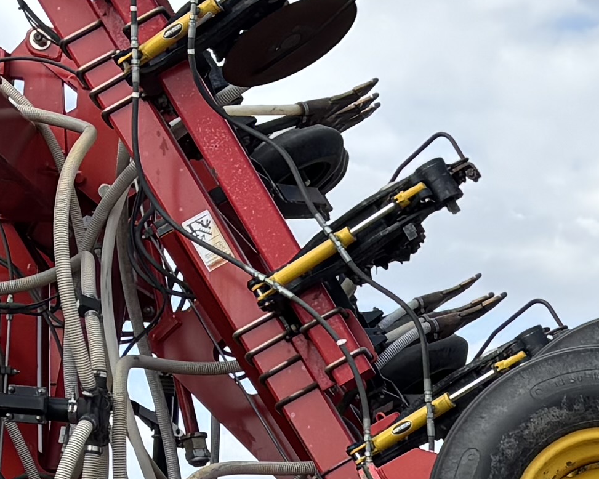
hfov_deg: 12.3
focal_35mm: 149
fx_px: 2641
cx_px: 907
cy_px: 877
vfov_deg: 9.8
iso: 50
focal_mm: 5.96
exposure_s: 1/1845
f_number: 1.6
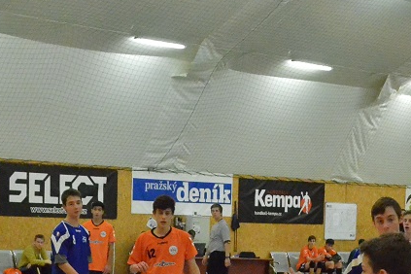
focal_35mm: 119
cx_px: 314
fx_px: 1358
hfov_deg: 17.1
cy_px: 357
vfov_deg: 11.2
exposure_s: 1/1000
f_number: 5.6
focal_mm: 28
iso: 6400
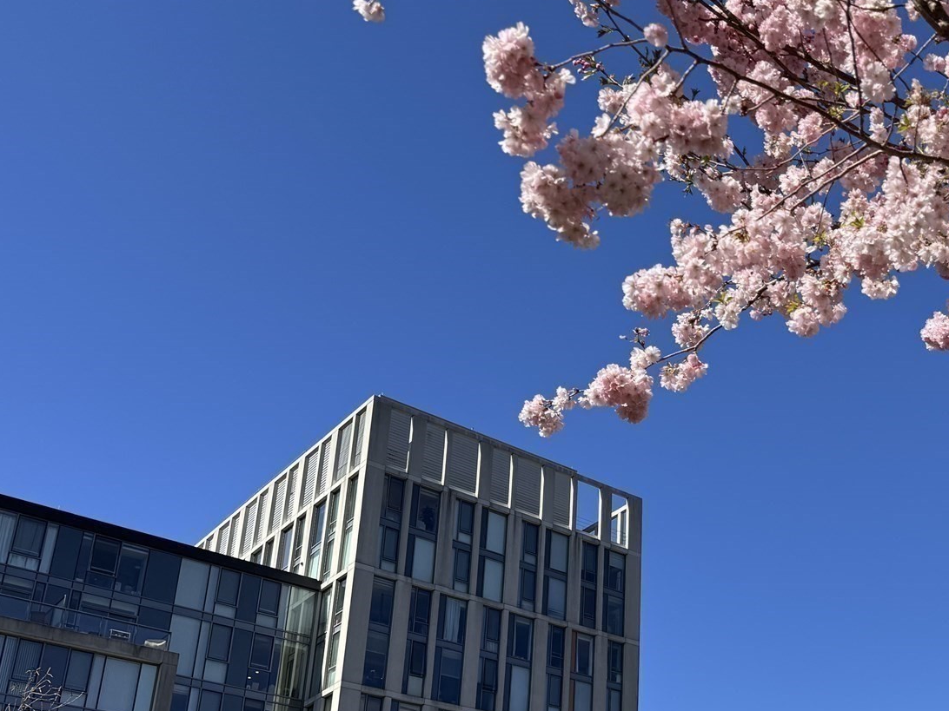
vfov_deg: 31.0
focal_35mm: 45
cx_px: 859
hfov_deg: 39.0
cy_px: 611
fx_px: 1234
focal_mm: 6.76
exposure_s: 1/4310
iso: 80
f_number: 1.78
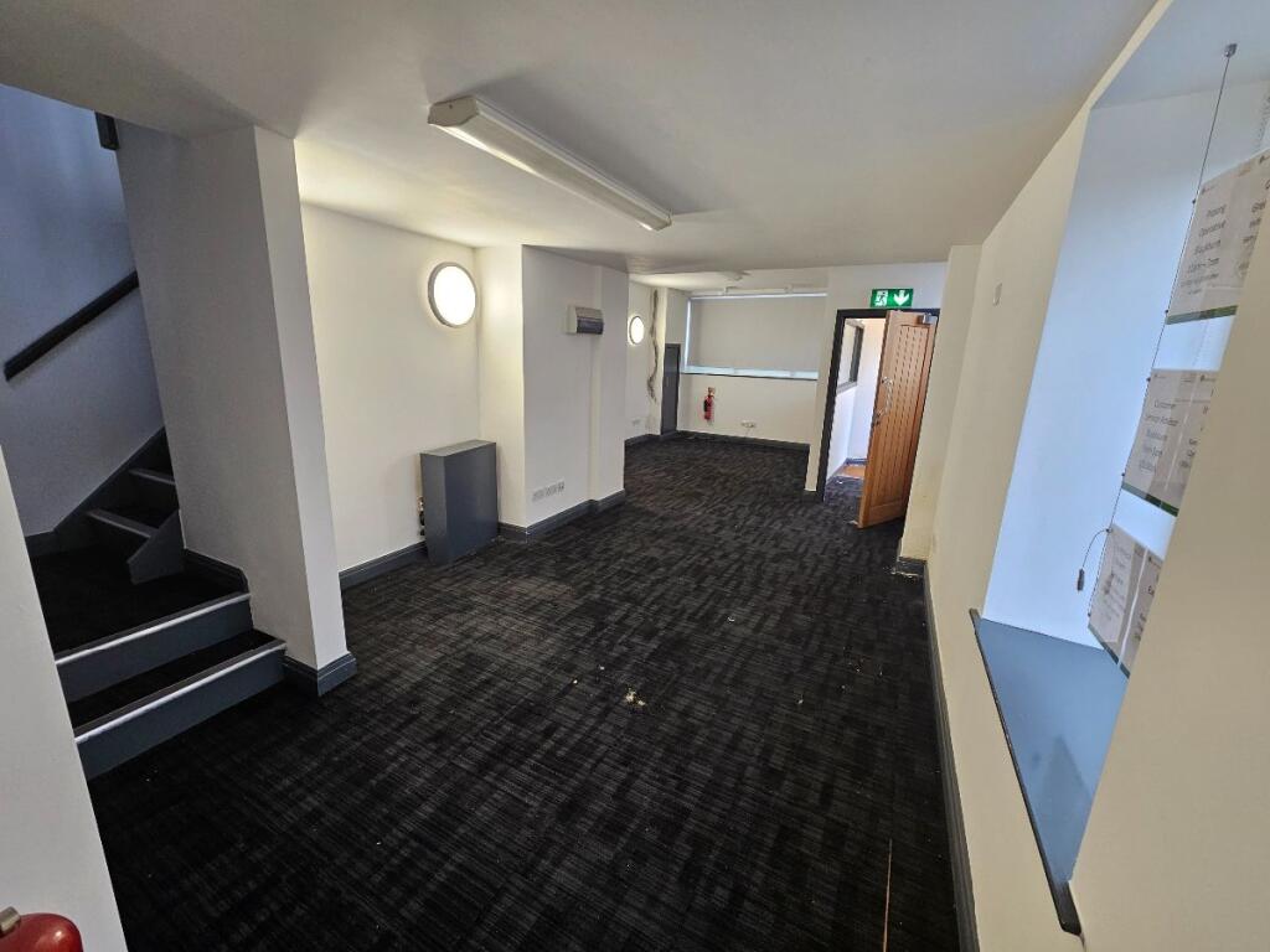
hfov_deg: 106.2
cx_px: 635
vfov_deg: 89.9
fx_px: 477
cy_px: 476
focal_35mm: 13
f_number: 2.2
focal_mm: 2.2
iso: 200
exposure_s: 1/50
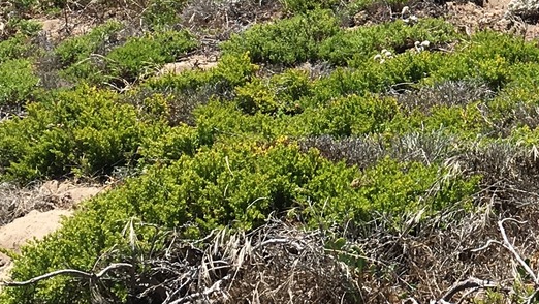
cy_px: -186
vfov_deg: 9.7
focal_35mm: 121
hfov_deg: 16.9
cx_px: 661
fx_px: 1730
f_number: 2.2
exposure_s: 1/1183
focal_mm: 4.15
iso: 25
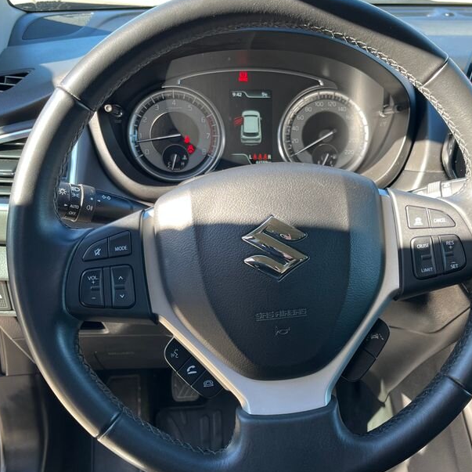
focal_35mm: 39
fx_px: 602
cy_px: 251
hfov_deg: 42.7
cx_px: 279
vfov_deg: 42.8
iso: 50
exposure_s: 1/122
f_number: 1.6
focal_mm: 5.1
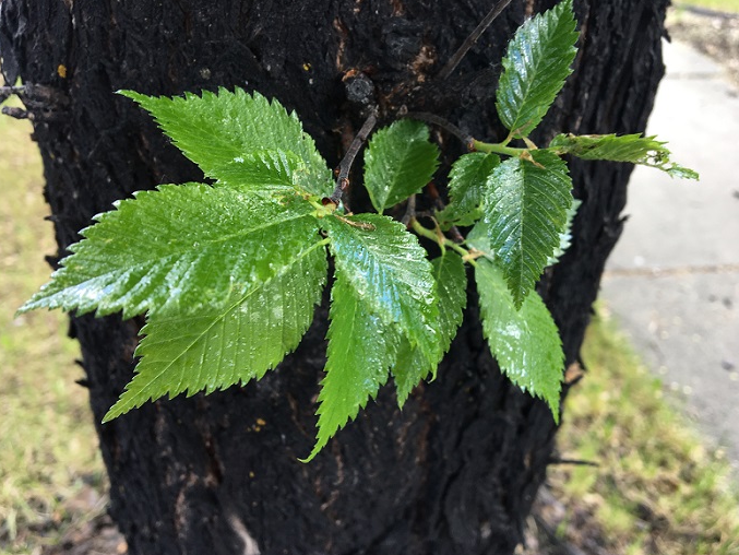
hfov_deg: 60.0
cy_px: 281
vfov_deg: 46.8
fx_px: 641
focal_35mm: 30
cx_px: 370
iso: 25
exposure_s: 1/60
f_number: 2.2
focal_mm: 4.15
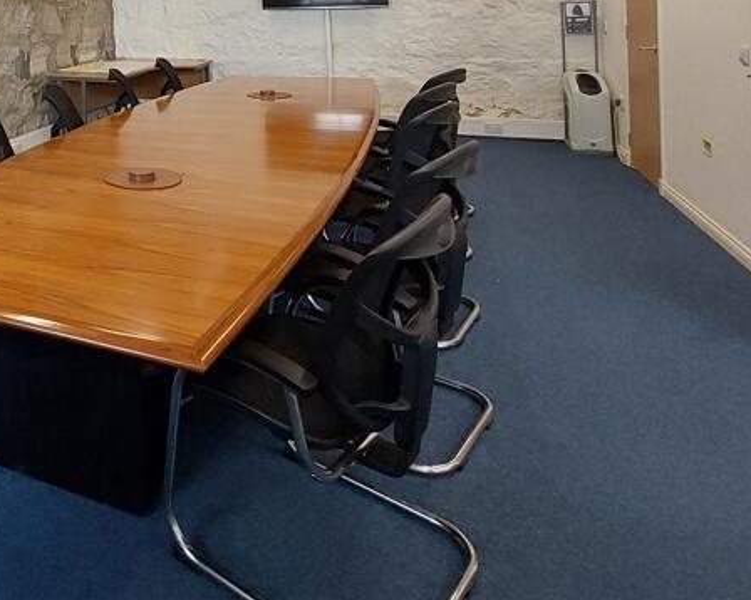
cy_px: 10
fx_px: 644
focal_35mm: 29
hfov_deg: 52.2
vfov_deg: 43.4
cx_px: 57
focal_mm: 1.74
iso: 320
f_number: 2.2
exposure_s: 1/50
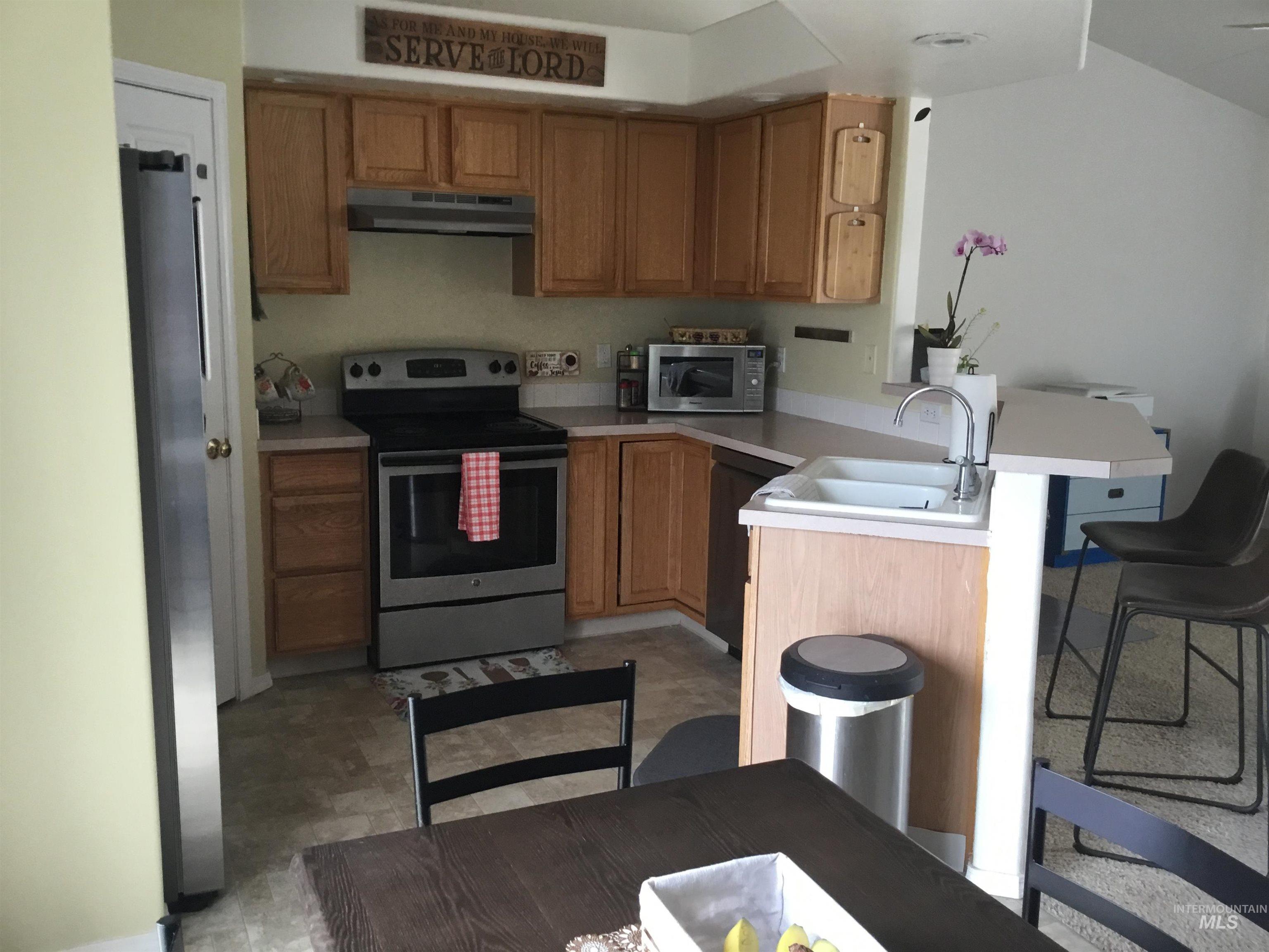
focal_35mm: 31
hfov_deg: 58.4
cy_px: 476
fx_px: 1136
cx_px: 634
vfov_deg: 45.4
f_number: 2.4
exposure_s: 1/30
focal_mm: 3.3
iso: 50
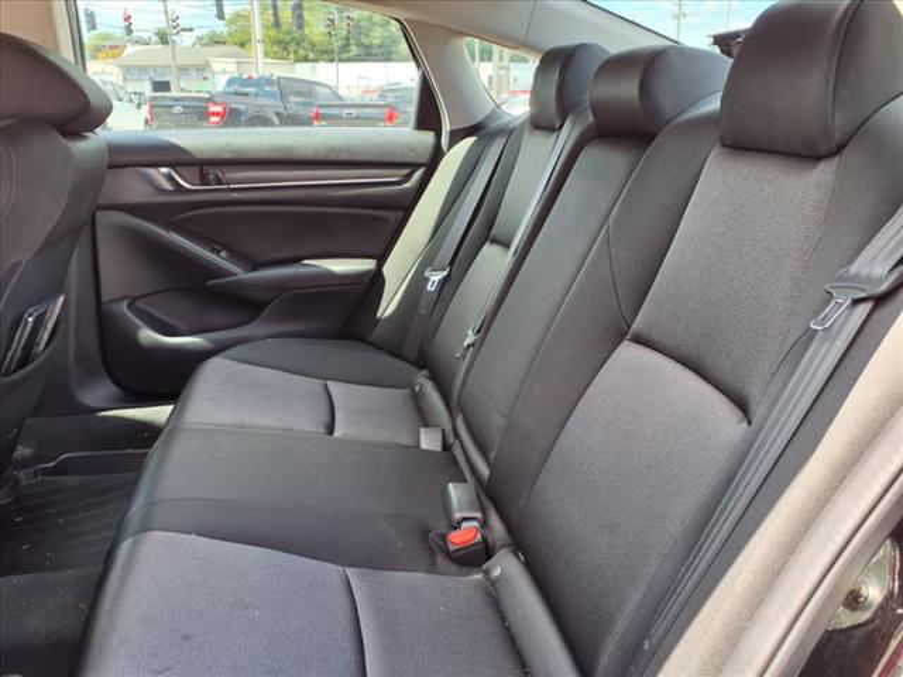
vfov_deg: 51.4
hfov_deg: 65.3
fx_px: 704
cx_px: 452
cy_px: 338
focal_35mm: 27
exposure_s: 1/120
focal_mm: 3.58
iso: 50
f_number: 1.9
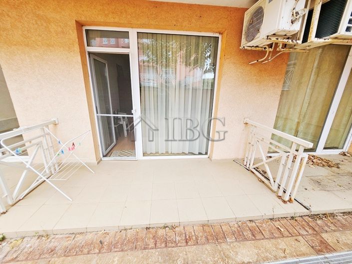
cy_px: 132
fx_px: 132
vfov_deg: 89.9
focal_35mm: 13
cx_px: 176
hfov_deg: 106.2
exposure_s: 1/106
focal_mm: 1.7
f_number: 2.2
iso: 32
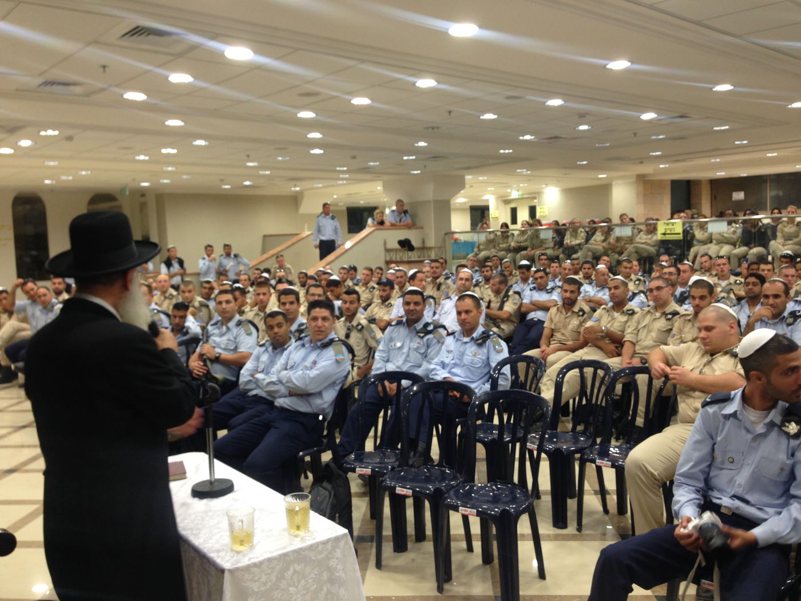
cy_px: 300
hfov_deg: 55.4
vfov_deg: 42.9
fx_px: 764
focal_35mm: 33
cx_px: 400
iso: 64
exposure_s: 1/20
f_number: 2.4
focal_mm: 4.12
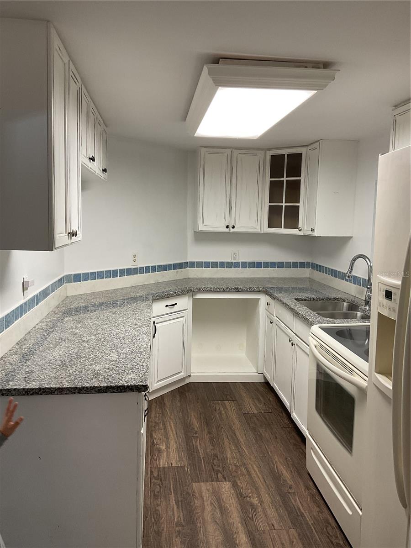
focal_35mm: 29
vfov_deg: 61.7
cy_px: 274
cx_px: 206
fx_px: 459
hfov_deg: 48.2
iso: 50
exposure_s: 1/60
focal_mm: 3
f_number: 1.8
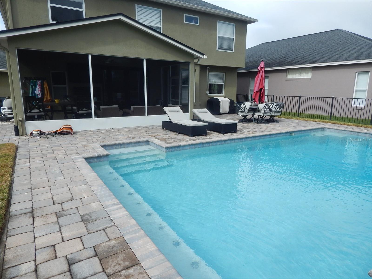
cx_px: 186
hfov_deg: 76.4
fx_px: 236
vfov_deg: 61.1
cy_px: 140
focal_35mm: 22
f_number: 3
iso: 125
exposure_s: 1/1000
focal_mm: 4
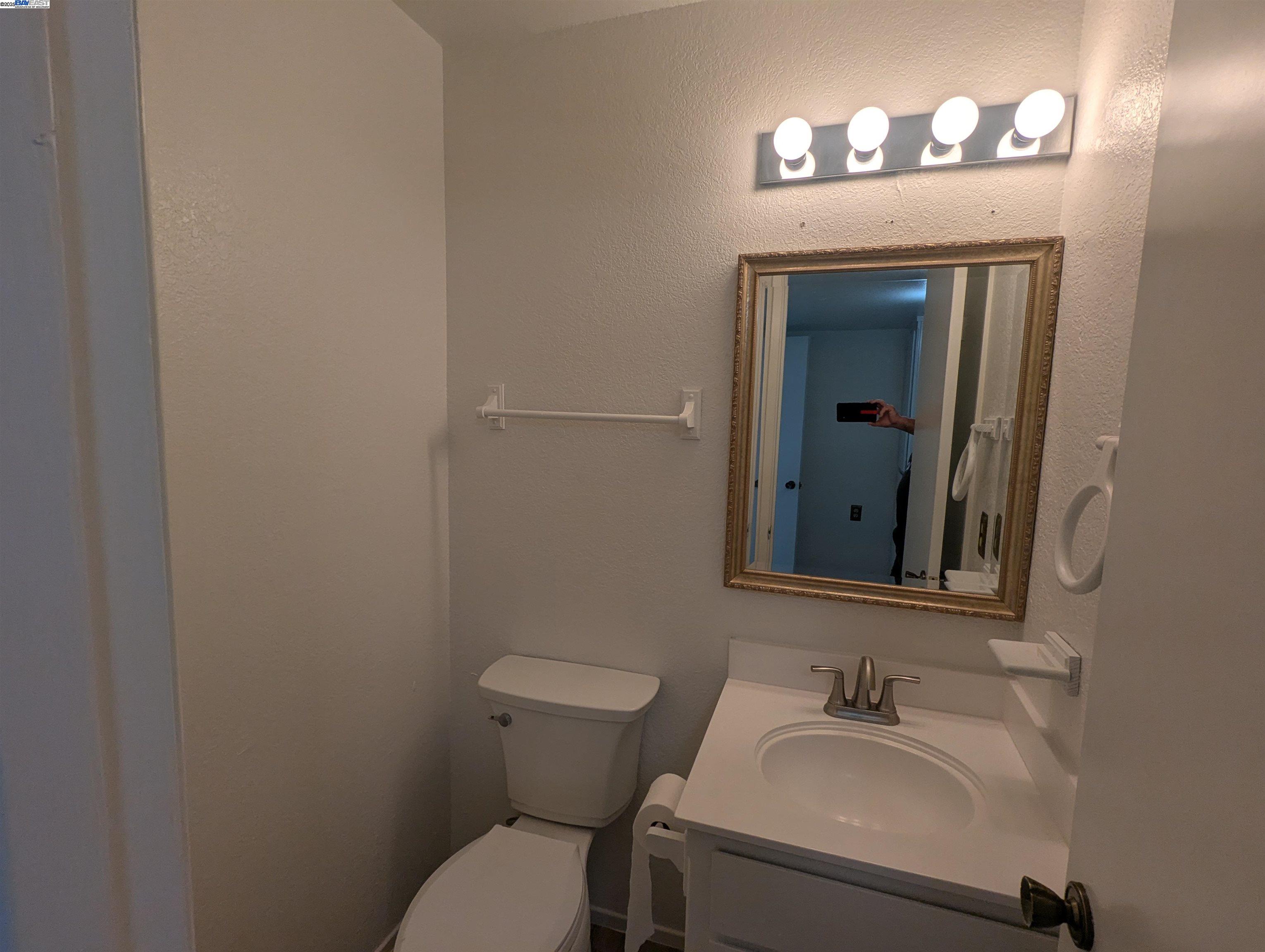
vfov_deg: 78.2
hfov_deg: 94.4
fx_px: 586
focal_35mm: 16
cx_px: 632
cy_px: 476
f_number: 2.2
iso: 72
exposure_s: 1/120
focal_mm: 2.35
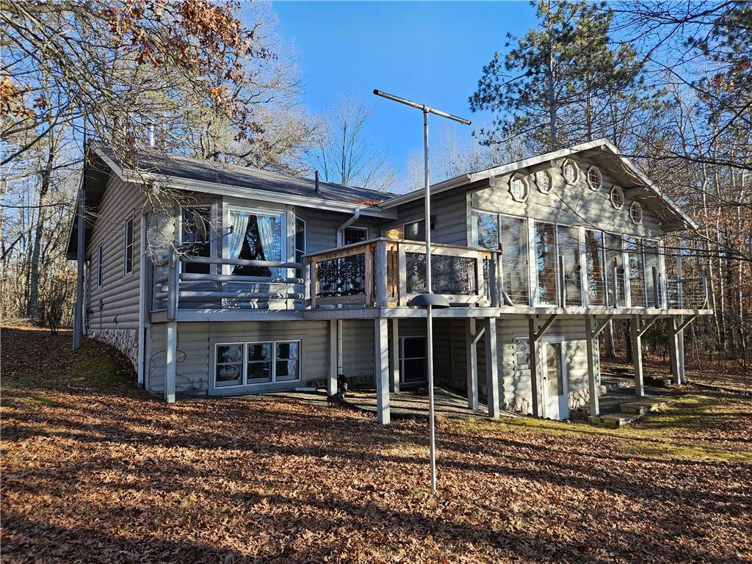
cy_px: 282
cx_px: 376
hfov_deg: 73.9
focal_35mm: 23
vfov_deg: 58.9
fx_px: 500
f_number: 1.8
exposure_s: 1/338
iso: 25
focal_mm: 5.4
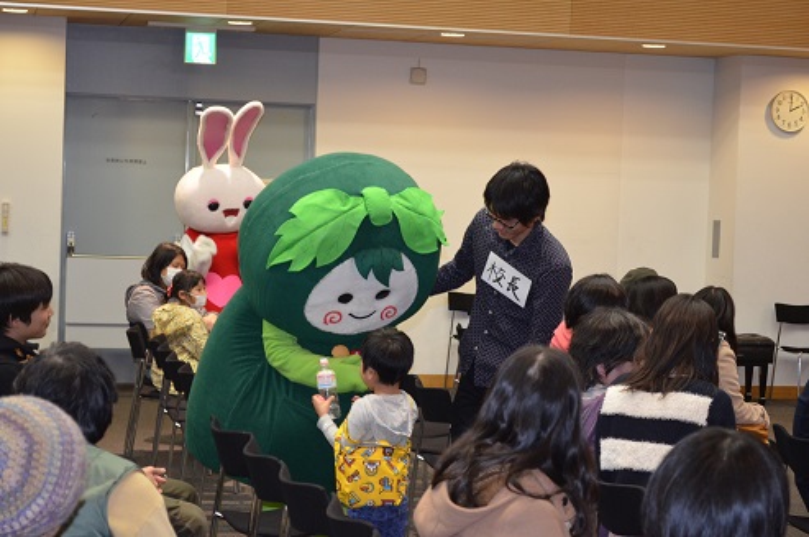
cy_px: 268
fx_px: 1851
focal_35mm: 82
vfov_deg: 16.5
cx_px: 404
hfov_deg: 24.7
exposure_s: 1/60
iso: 1250
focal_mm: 55
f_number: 5.6
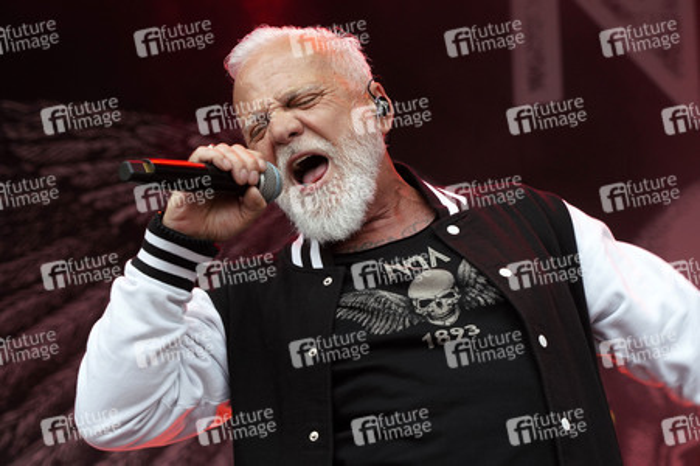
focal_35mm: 84
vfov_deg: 16.2
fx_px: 1632
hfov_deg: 24.2
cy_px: 233
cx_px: 350
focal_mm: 84
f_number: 5.6
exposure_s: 1/160
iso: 1000
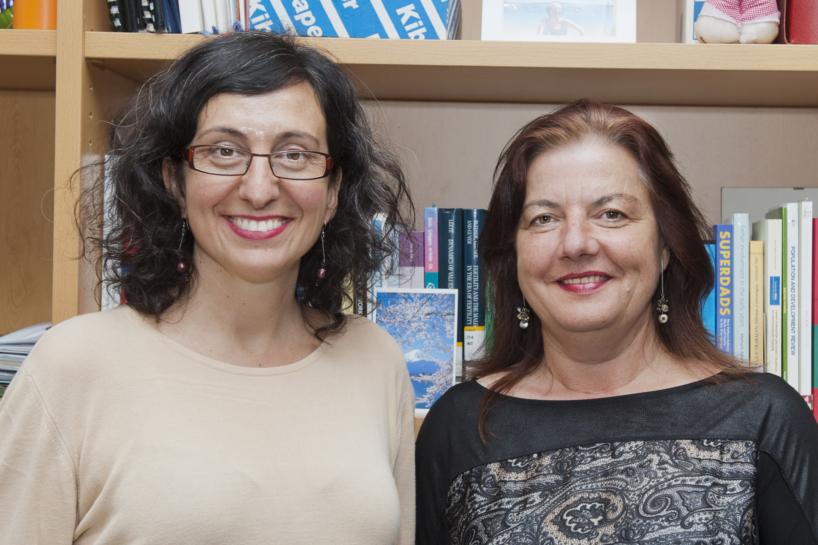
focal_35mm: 42
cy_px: 272
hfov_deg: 46.4
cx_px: 409
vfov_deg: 31.9
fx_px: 954
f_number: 6.3
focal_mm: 42
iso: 400
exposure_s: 1/250
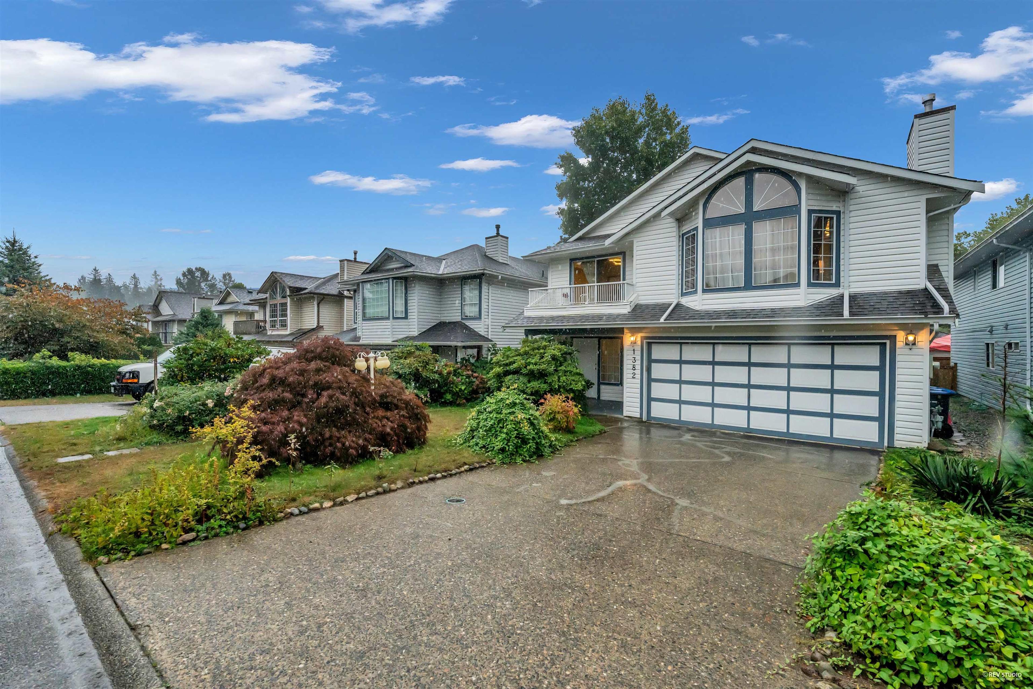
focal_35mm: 15
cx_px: 516
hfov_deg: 100.4
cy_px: 344
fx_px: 430
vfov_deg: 77.3
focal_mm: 15
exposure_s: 1/1000
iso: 2000
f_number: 5
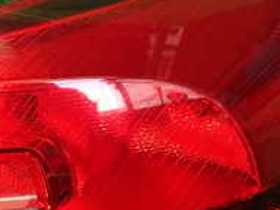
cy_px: 109
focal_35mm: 100
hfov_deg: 18.9
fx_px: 809
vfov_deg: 14.8
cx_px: -28
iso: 200
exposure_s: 1/30
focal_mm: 5.79
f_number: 2.4
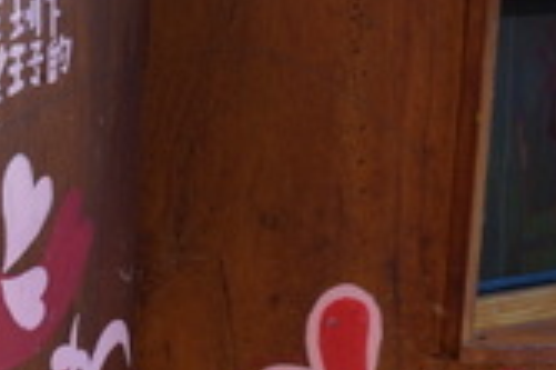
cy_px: 248
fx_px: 1419
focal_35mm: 92
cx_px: -220
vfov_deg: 14.8
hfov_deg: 19.9
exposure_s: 1/160
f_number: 4
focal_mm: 16
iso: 200
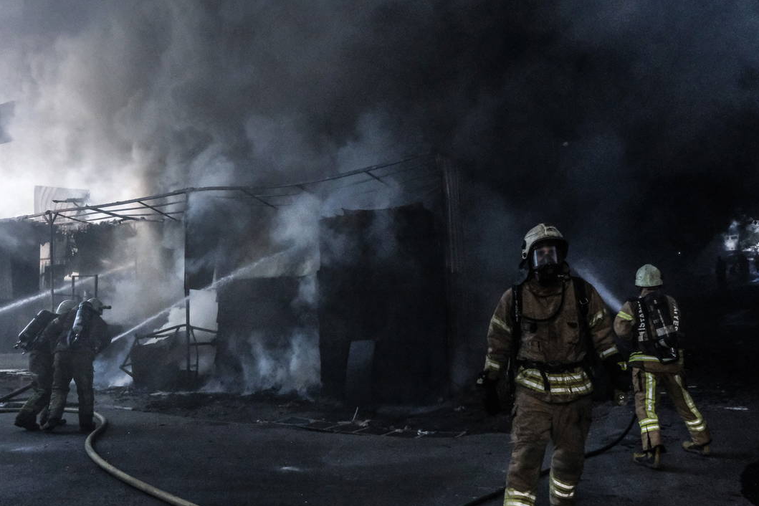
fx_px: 611
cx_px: 388
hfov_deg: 63.7
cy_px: 276
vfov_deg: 44.9
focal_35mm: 29
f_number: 4
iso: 5000
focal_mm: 16
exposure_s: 1/3200
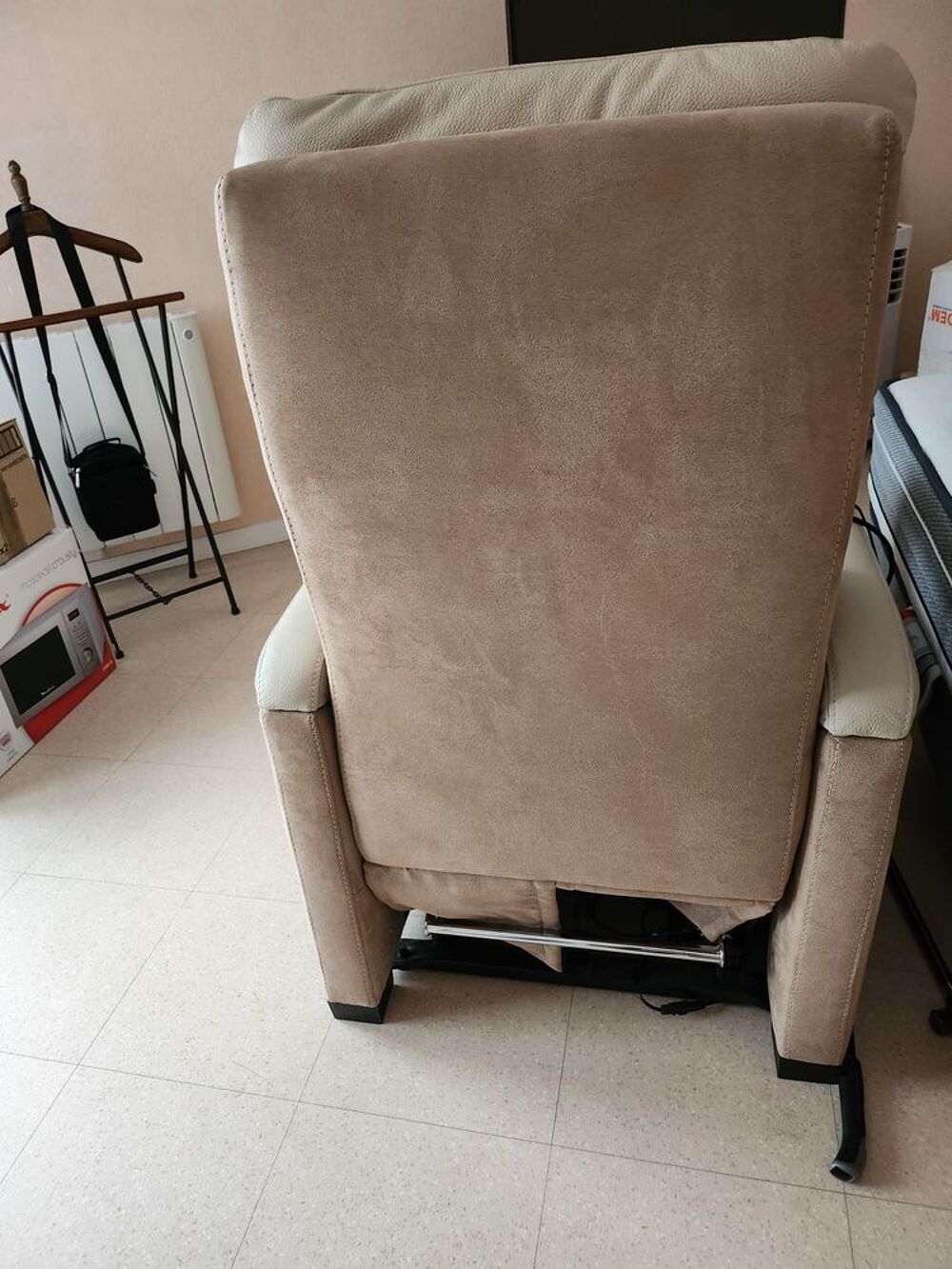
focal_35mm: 24
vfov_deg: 71.6
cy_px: 634
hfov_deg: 56.8
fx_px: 880
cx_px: 476
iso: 640
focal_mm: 5
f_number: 1.8
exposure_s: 1/60
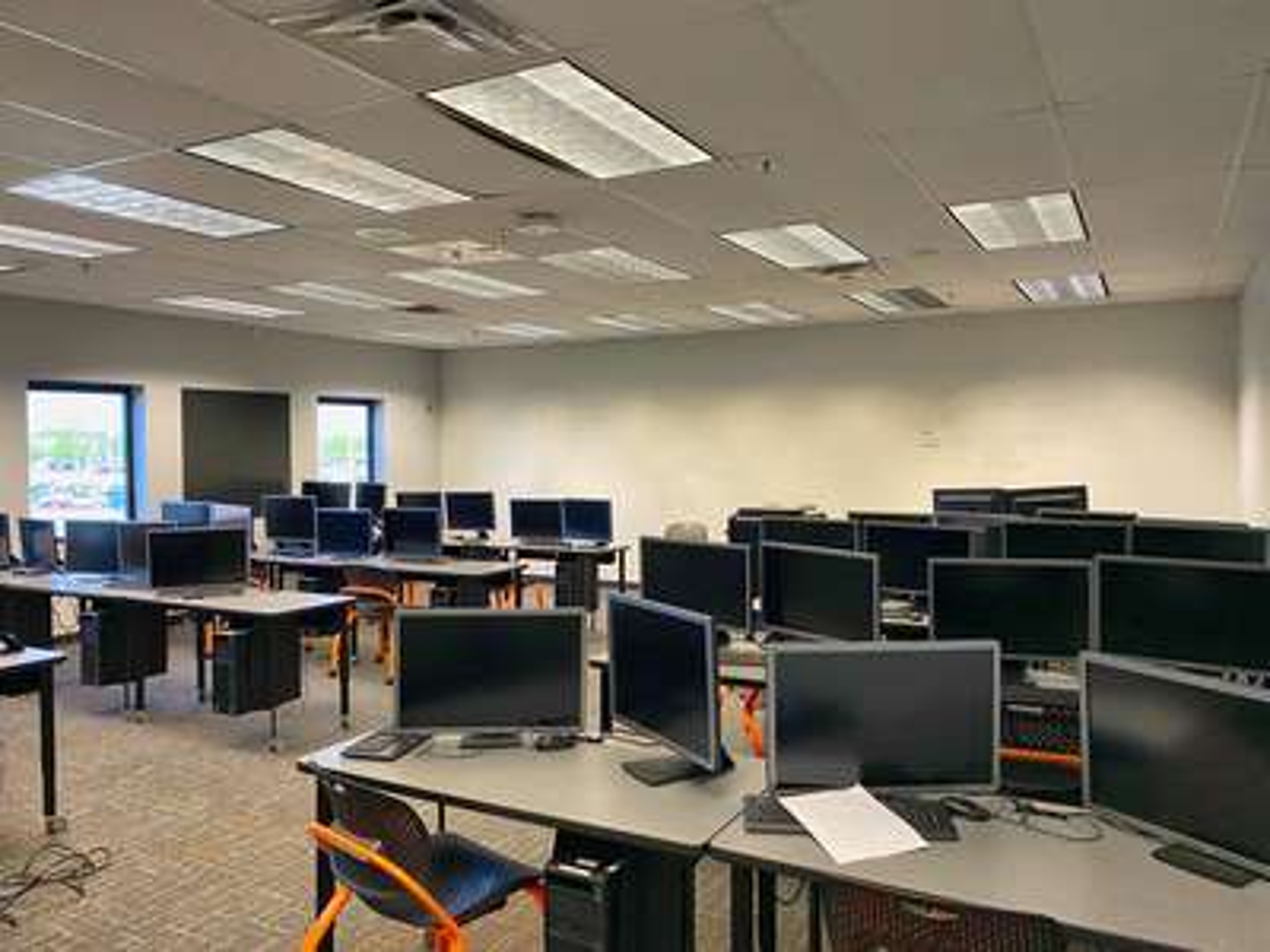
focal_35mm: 26
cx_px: 635
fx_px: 954
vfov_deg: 53.1
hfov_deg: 67.3
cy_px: 476
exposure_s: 1/60
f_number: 1.8
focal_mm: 4.25
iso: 400
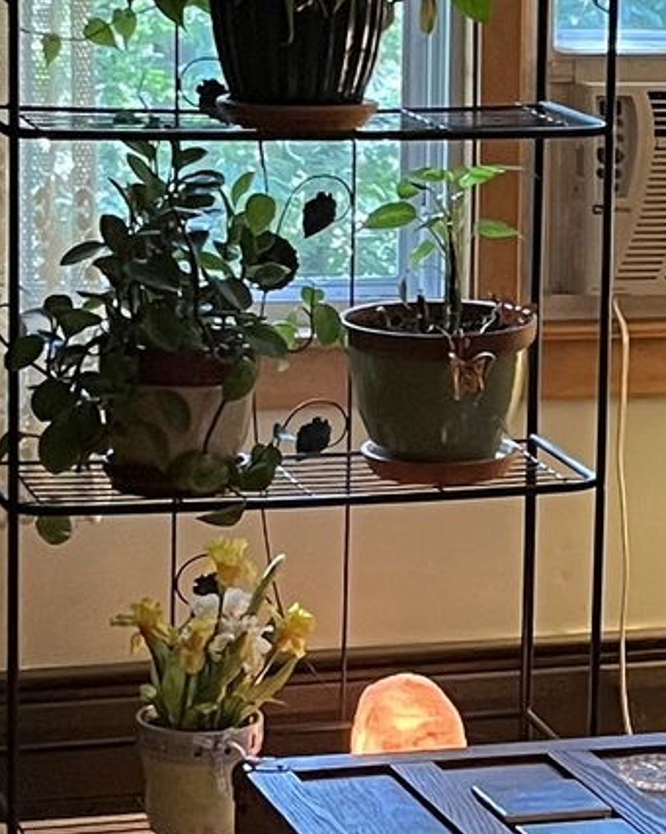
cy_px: 277
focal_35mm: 137
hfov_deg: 11.1
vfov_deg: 14.0
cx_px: 756
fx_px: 3379
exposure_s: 1/60
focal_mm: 5.1
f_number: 1.6
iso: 400
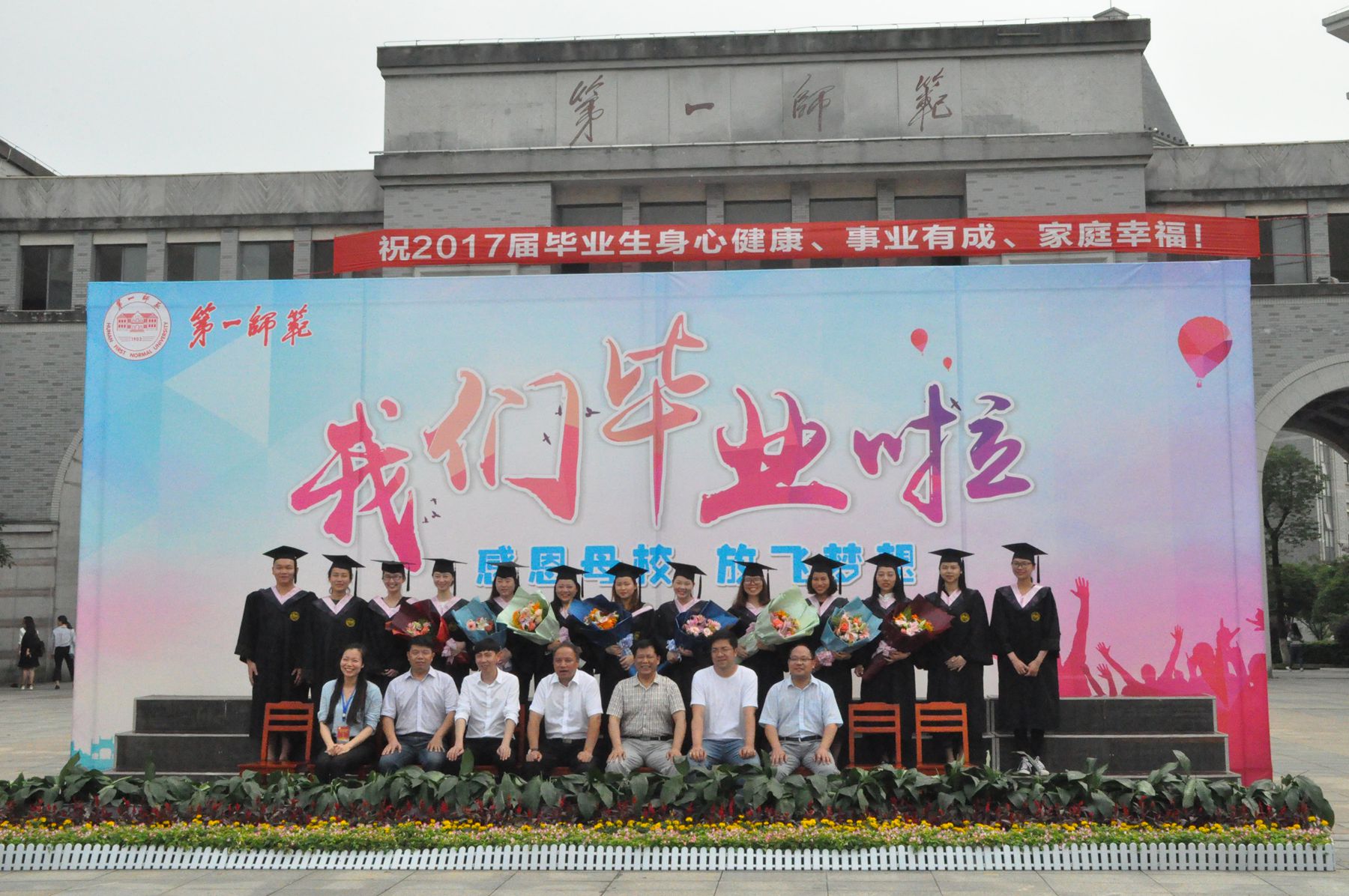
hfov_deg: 46.4
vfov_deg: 31.8
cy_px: 448
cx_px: 674
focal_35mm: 42
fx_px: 1572
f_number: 20
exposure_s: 1/1600
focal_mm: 28
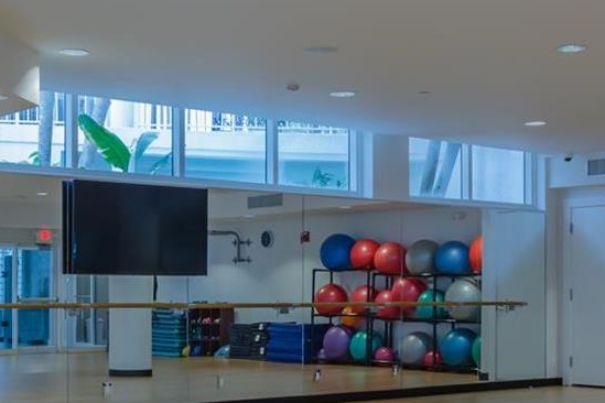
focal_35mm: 65
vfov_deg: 20.6
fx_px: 1100
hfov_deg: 30.7
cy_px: 296
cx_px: 320
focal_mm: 15
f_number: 9
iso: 100
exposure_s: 1.3
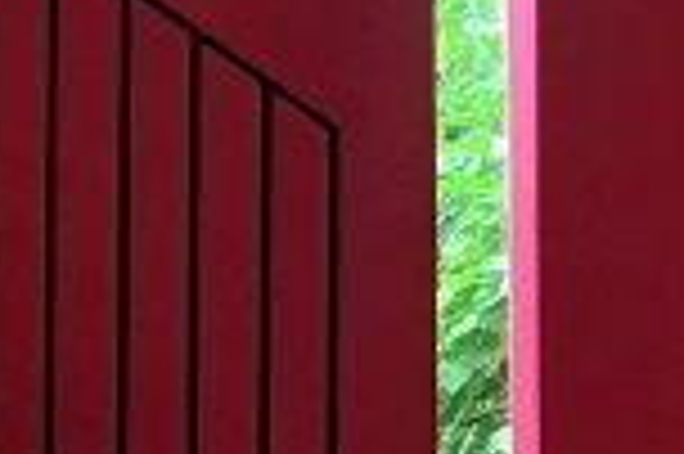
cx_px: 1008
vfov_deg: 6.8
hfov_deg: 9.9
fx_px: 3853
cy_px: 193
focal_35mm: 203
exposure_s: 1/17
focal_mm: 4.15
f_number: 2.2
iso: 40
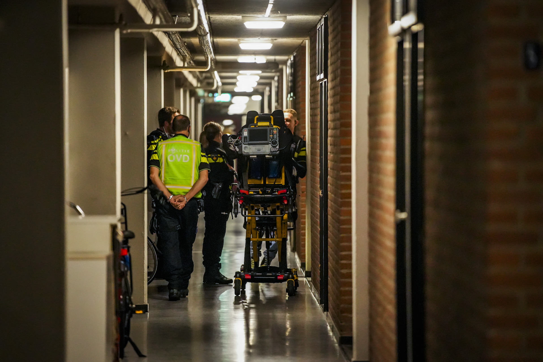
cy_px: 181
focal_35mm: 180
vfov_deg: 7.6
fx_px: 2715
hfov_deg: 11.4
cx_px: 272
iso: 10000
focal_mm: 180
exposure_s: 1/100
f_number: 2.8
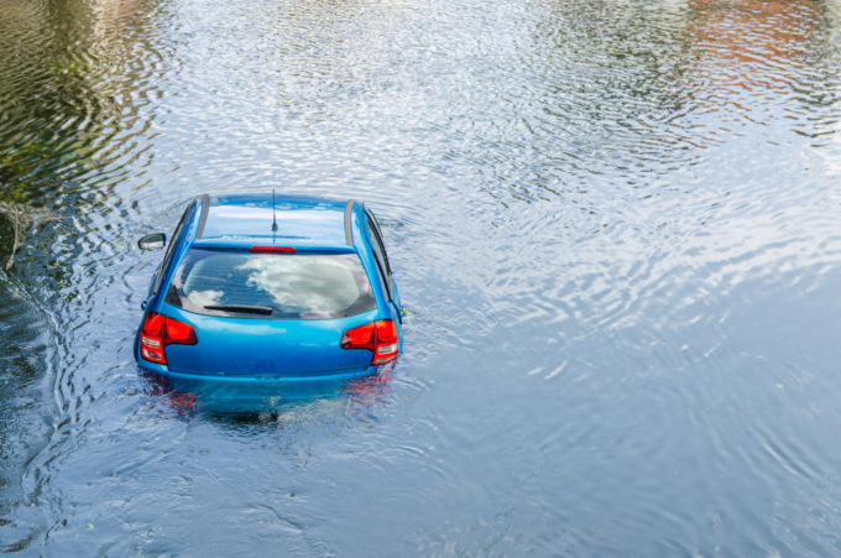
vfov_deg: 18.1
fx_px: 1749
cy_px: 279
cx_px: 420
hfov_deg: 27.0
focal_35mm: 75
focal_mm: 50
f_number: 5.6
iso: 100
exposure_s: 1/50
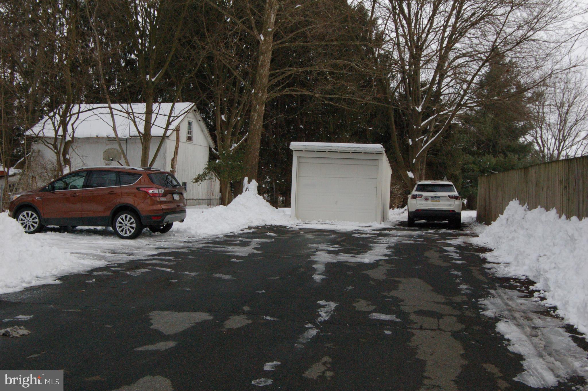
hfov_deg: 53.2
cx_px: 294
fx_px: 587
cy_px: 196
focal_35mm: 36
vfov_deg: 36.8
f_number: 10
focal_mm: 24
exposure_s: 1/1000
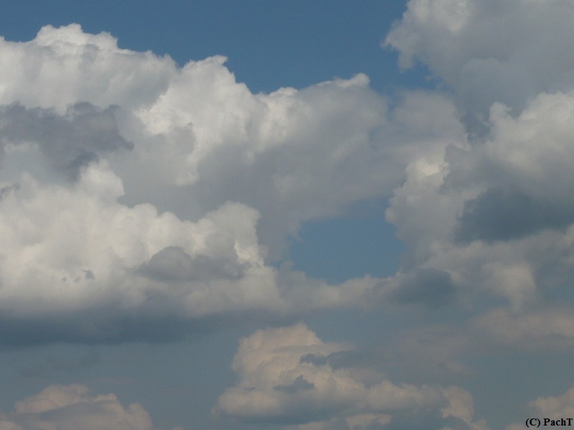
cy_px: 215
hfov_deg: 13.7
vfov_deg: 10.3
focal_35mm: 144
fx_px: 2388
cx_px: 287
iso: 100
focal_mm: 17.4
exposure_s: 1/320
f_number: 14
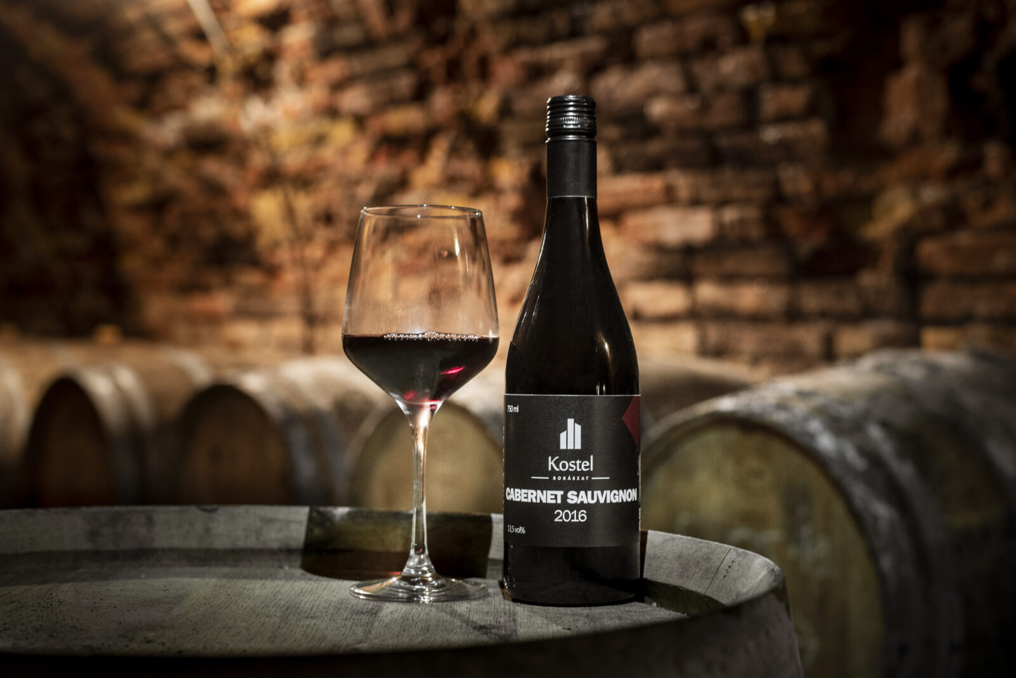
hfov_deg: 39.6
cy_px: 339
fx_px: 1412
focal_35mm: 50
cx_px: 508
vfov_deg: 27.0
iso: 640
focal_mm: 50
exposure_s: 1/2
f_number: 4
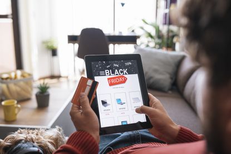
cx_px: 116
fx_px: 225
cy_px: 77
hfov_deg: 54.4
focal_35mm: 35
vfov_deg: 37.9
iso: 320
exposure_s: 1/200
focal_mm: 35
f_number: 2.2
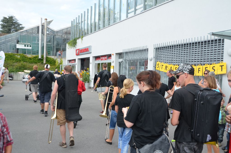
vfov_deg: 35.3
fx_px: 240
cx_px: 116
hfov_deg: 51.4
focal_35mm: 38
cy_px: 76
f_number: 8
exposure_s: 1/250
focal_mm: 25
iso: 180
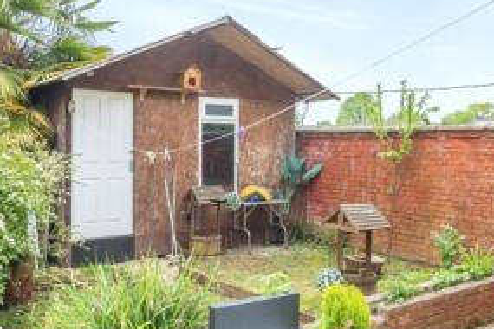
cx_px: 248
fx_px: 535
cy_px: 145
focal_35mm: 39
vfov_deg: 34.2
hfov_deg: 49.6
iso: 200
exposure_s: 1/100
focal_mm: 17
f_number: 7.1
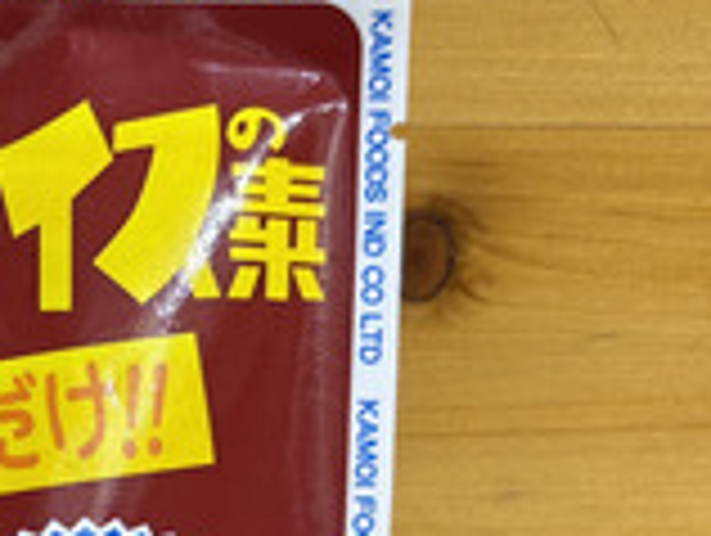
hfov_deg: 17.5
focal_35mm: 105
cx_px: -212
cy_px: 766
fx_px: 2160
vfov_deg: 13.4
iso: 40
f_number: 1.6
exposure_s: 1/100
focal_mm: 5.96
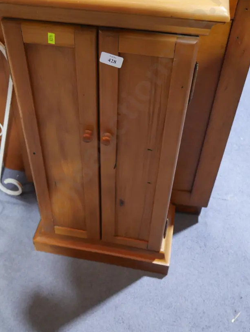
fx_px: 385
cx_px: 108
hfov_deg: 35.9
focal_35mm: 40
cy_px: 139
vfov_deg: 46.6
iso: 1000
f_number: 3.6
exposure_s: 1/60
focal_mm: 16
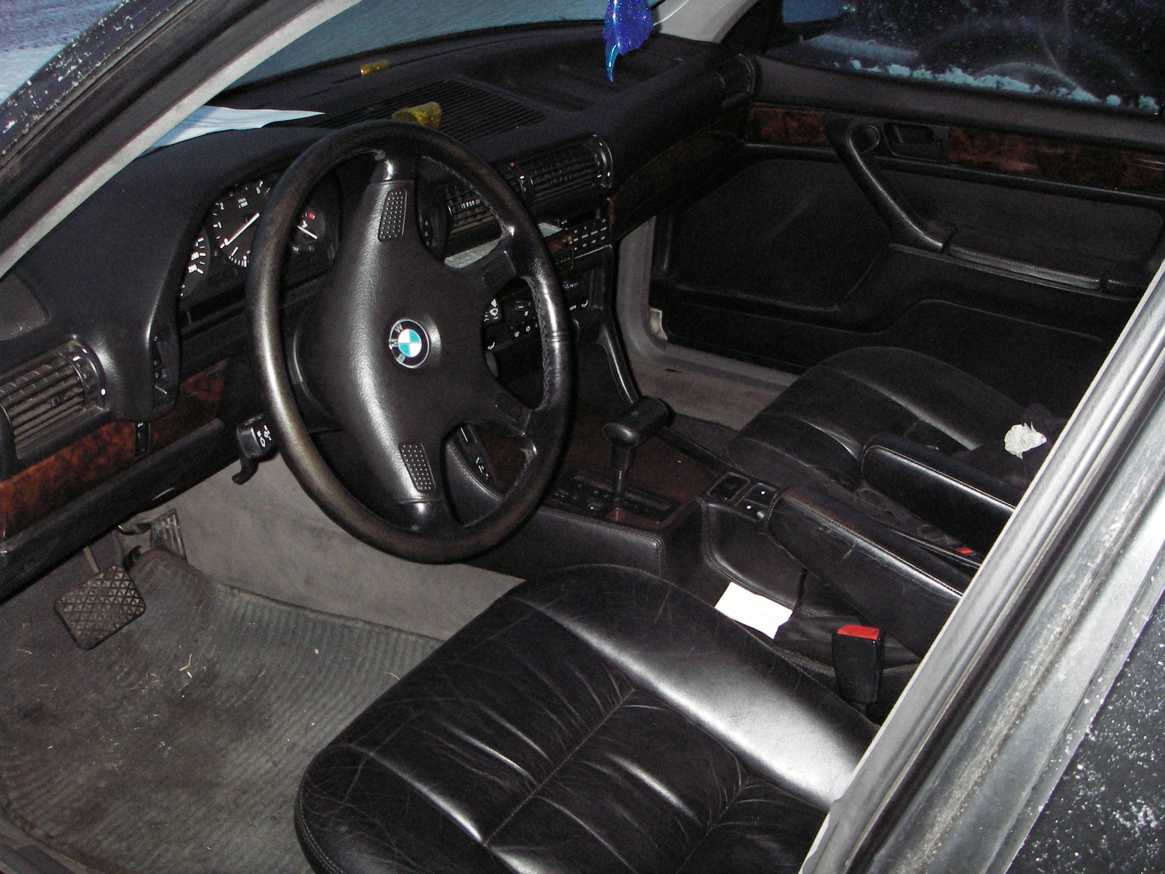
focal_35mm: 38
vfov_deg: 37.7
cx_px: 582
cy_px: 437
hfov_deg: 49.0
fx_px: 1279
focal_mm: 6.3
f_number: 3.3
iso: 200
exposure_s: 1/30
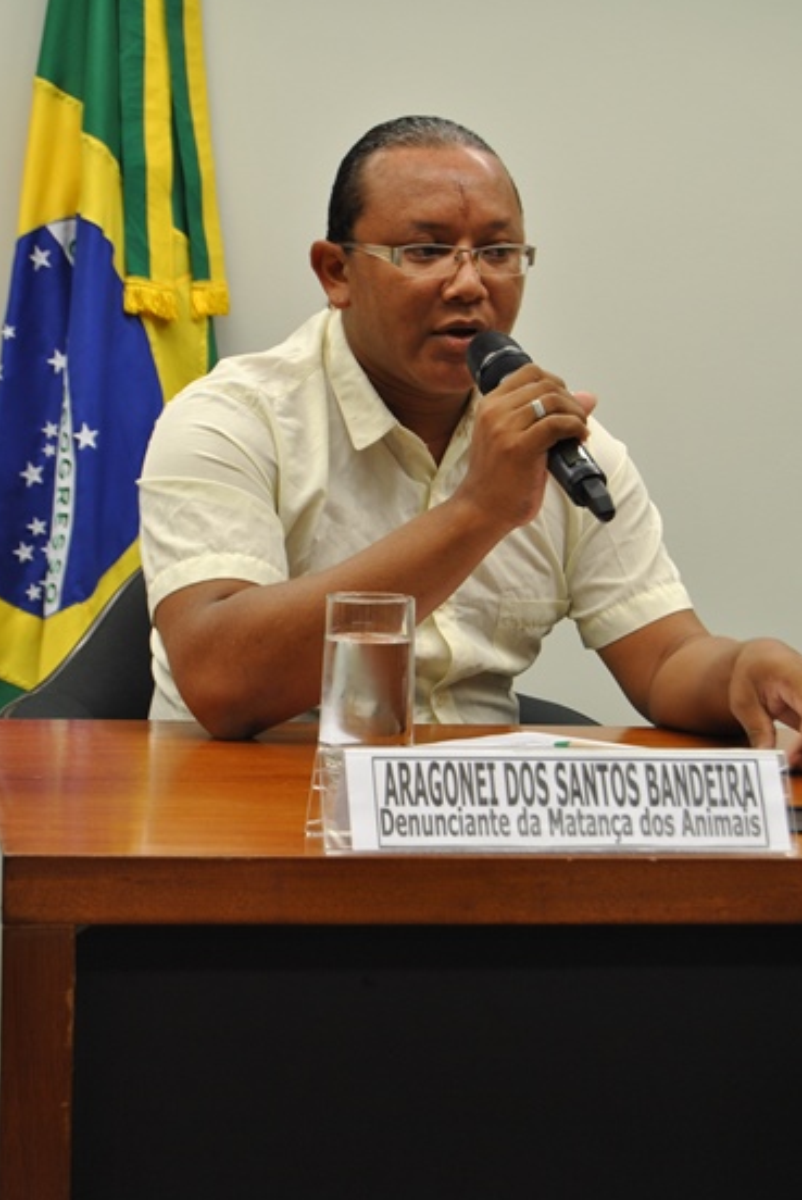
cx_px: 419
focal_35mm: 96
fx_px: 3188
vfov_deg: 21.3
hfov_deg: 14.3
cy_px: 576
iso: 220
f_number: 5.6
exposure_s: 1/30
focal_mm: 55
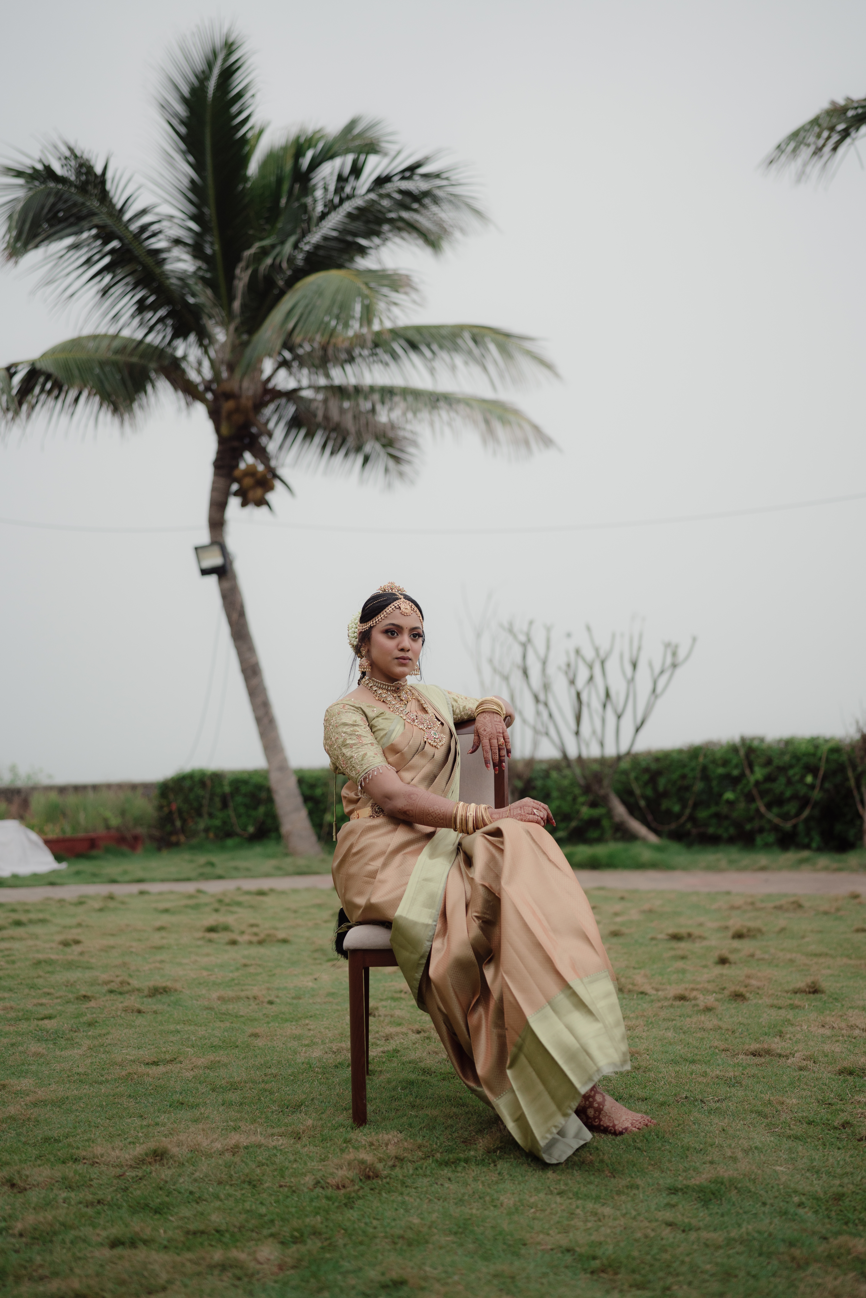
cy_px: 649
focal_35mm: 35
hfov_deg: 37.9
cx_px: 433
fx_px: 1263
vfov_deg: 54.4
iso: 400
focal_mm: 35
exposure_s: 1/320
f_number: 1.4
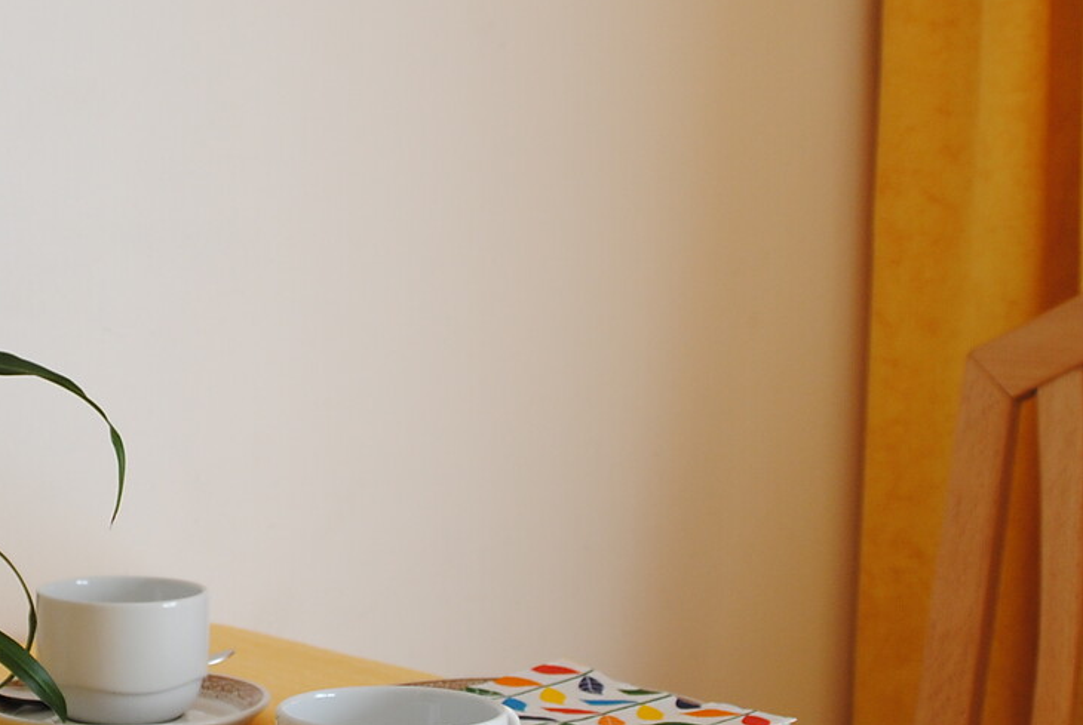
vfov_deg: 19.3
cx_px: 206
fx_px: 2139
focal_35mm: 71
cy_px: 365
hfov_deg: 27.8
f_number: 4.5
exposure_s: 1/80
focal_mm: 18
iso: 200
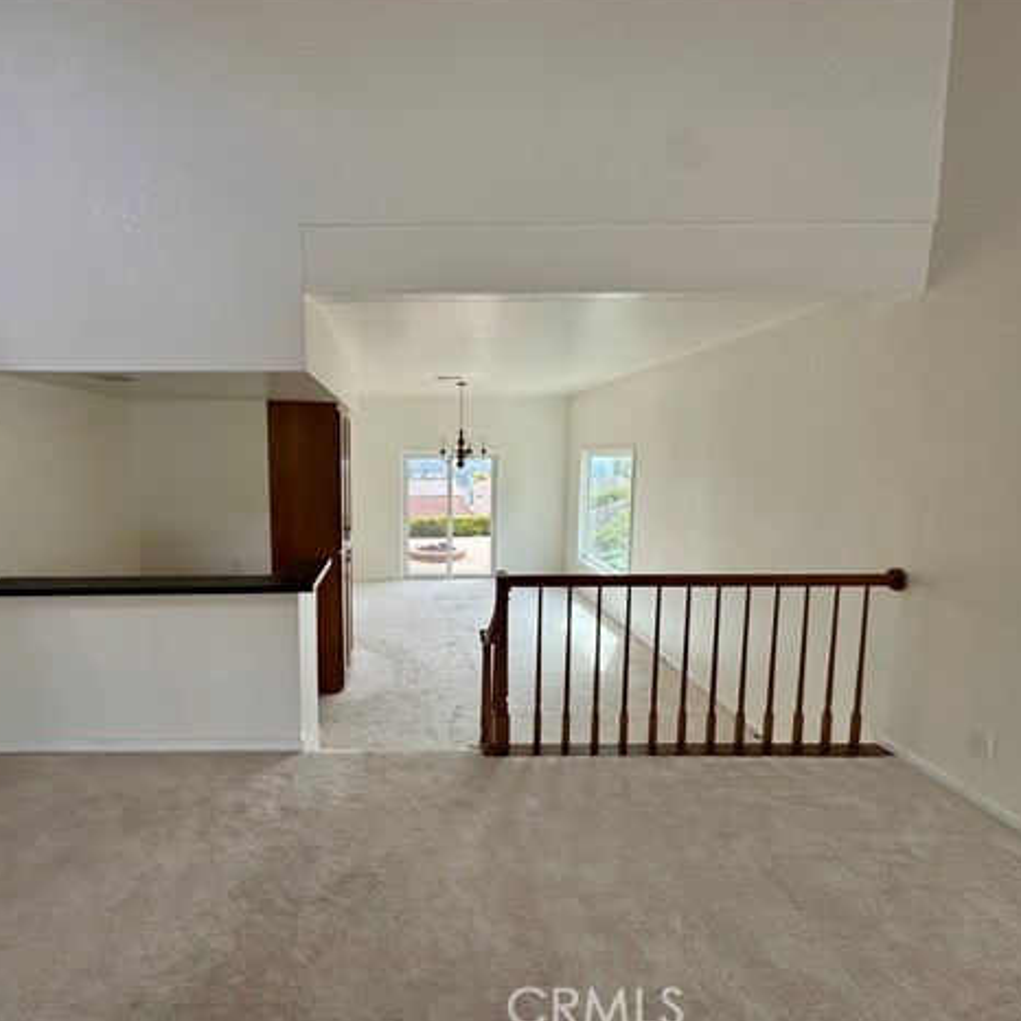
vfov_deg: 84.0
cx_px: 403
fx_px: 567
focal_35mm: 17
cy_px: 513
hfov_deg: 82.8
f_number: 2.2
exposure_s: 1/230
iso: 40
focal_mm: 2.22
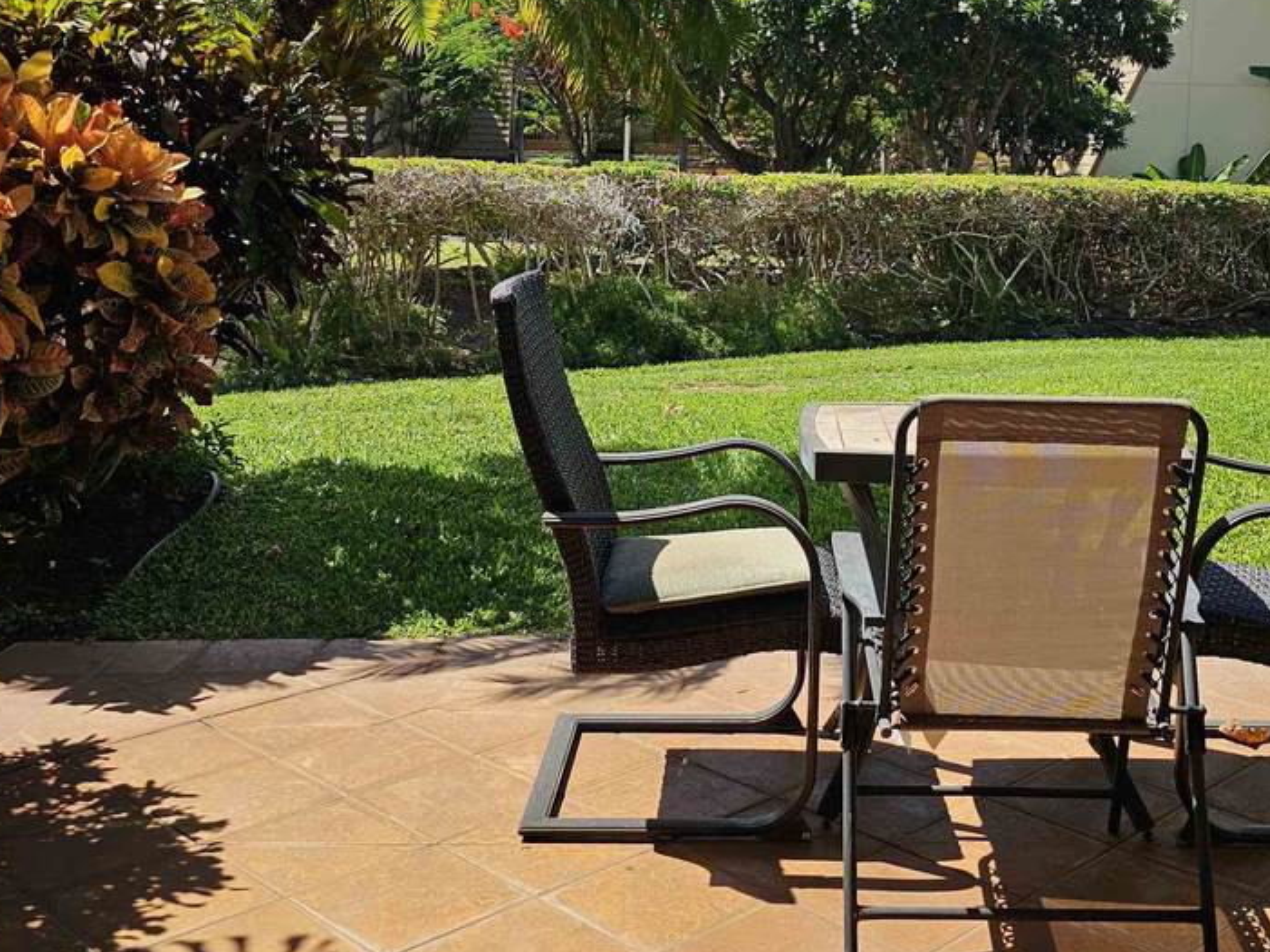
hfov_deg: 44.2
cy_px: 291
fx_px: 1541
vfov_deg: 33.9
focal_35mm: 42
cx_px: 842
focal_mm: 6.3
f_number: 1.7
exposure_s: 1/761
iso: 10
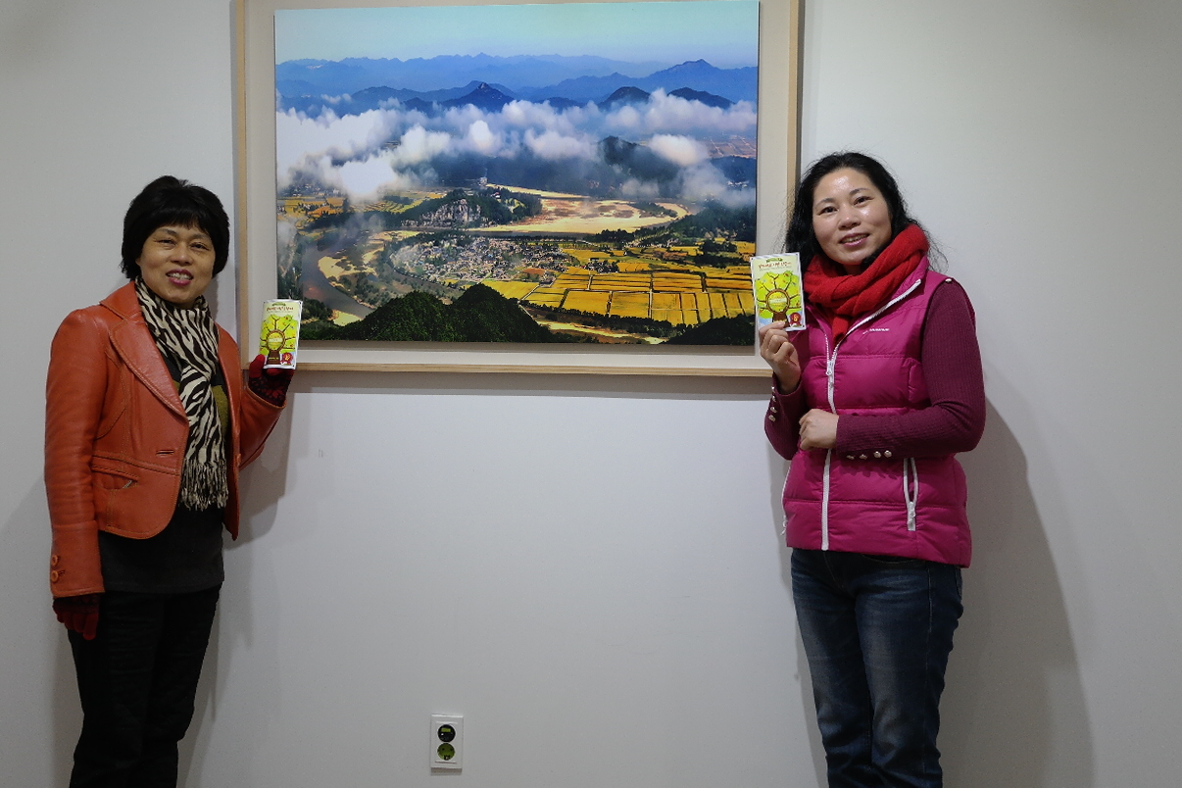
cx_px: 565
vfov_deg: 31.2
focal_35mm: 43
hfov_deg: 45.4
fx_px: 1412
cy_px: 377
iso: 400
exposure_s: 1/40
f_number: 3.5
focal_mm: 20
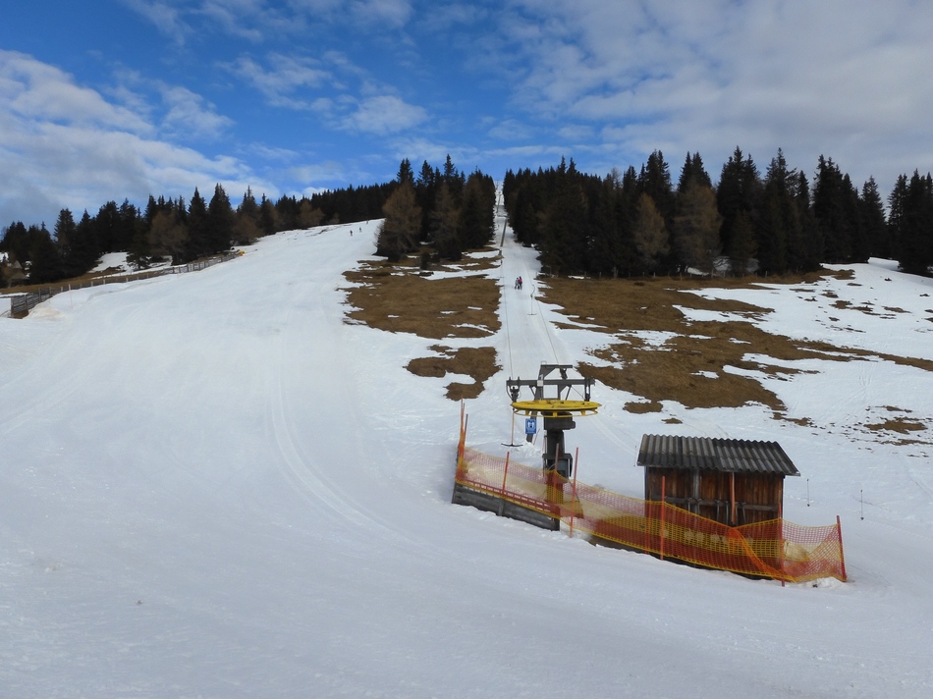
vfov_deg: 56.8
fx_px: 647
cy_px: 350
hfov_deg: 71.6
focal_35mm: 24
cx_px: 466
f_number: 4
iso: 100
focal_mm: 4.3
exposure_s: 1/1600
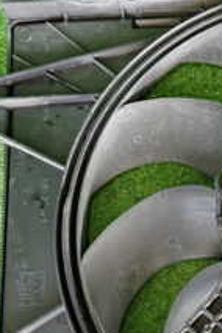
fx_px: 758
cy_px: 219
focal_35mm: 82
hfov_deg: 15.6
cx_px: 313
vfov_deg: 24.7
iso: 250
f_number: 2.2
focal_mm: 5.05
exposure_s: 1/30
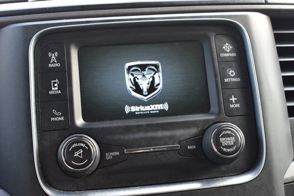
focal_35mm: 58
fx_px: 473
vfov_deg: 23.4
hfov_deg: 34.5
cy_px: 102
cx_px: 150
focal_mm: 32
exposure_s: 1/30
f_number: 7.1
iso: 400
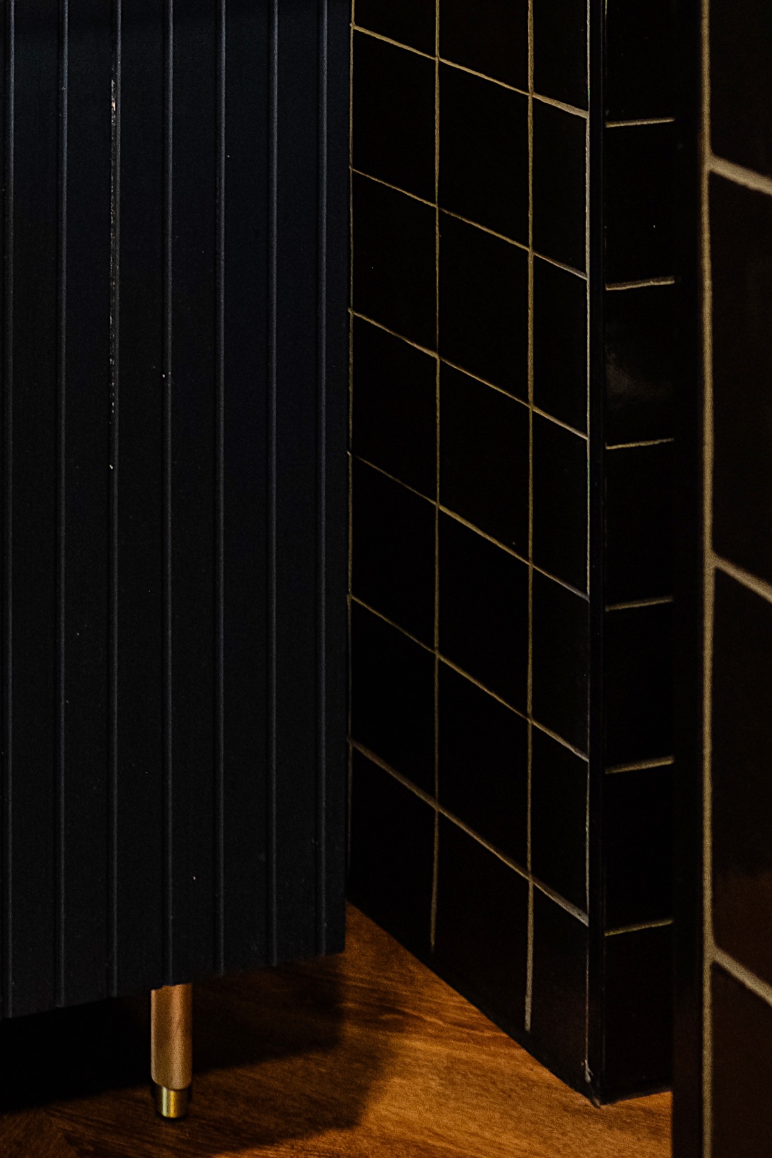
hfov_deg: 13.4
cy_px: -641
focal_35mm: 95
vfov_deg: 18.6
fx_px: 3055
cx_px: -456
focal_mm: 19.2
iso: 250
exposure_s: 1.3
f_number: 5
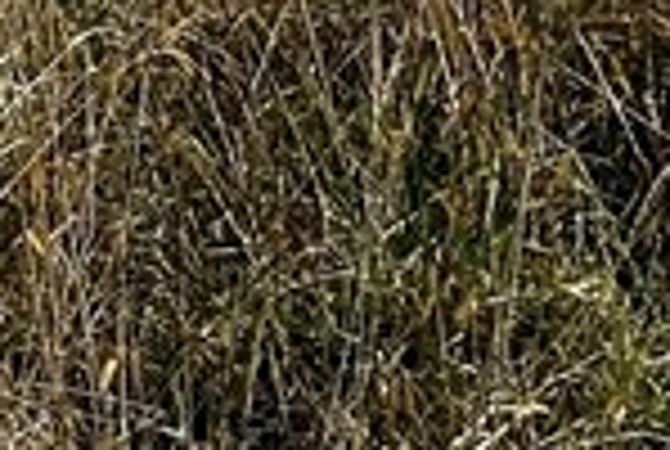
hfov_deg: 5.8
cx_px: -872
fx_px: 6378
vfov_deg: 4.0
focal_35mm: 342
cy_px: -616
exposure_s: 1/6211
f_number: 1.78
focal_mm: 6.86
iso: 64
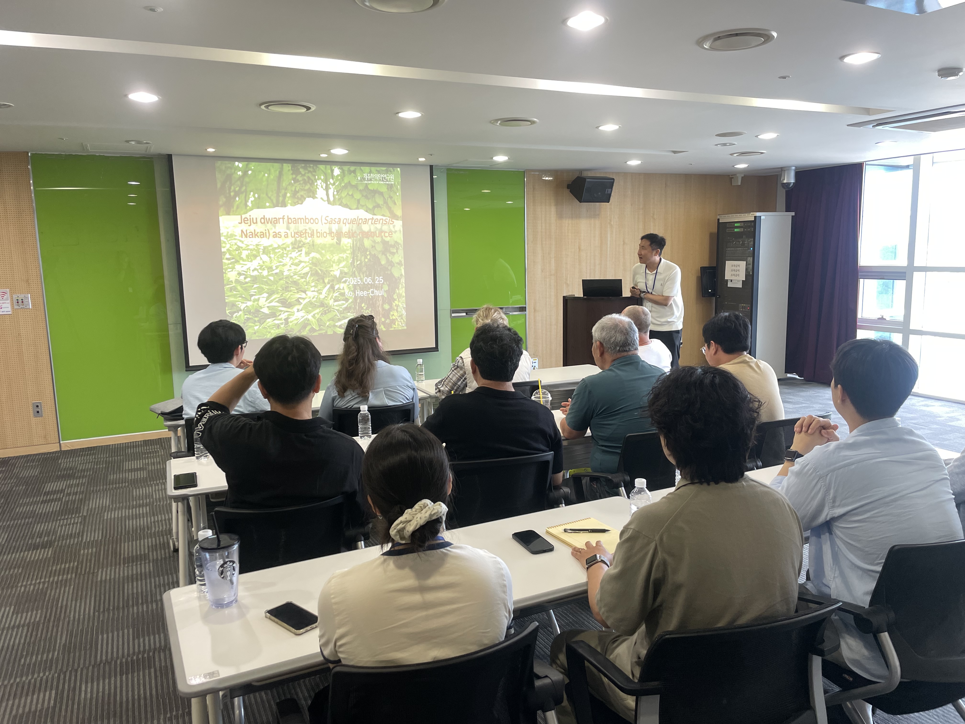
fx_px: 725
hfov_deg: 67.3
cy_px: 362
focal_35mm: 26
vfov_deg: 53.1
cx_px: 482
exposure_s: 1/120
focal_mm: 4.2
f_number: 1.6
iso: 125
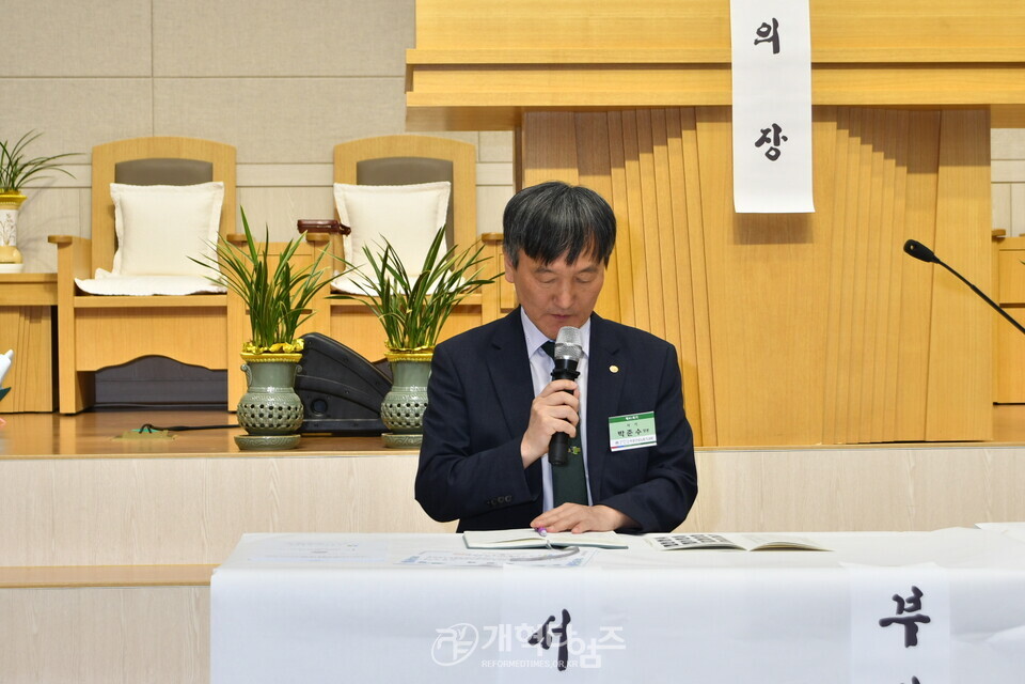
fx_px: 2164
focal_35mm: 76
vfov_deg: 17.9
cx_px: 512
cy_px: 342
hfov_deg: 26.7
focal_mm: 38
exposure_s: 1/80
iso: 320
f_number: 5.6
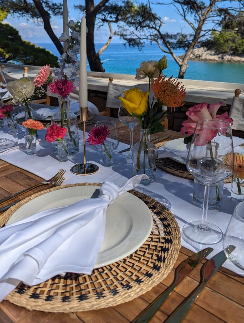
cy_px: 140
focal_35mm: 31
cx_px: 124
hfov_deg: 45.6
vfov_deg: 58.1
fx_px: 290
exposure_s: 1/3906
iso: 45
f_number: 1.85
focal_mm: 6.81
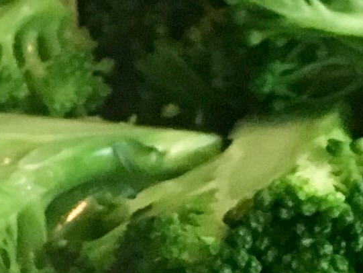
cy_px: 350
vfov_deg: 6.8
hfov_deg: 9.1
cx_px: 102
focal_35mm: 216
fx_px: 2266
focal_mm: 4.15
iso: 200
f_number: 2.2
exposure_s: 1/17
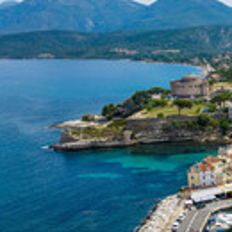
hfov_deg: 23.7
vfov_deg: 27.7
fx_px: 463
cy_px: 177
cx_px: 325
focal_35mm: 61
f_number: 11
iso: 100
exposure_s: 1/200
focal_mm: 12.3
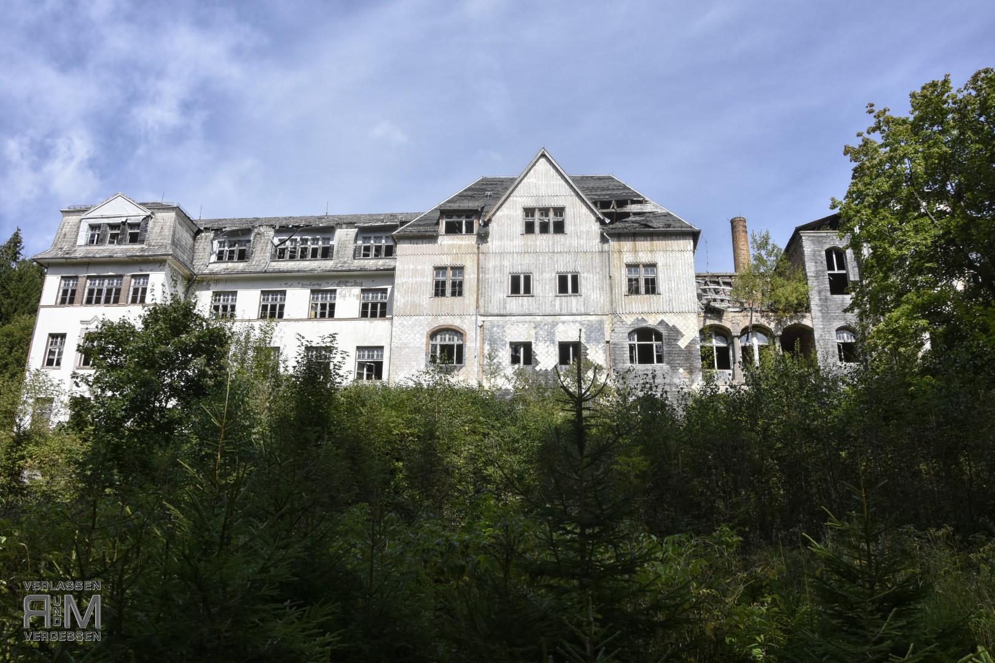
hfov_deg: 67.4
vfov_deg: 47.9
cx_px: 498
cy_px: 332
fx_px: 746
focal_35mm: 27
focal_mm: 18
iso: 320
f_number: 10
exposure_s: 1/400
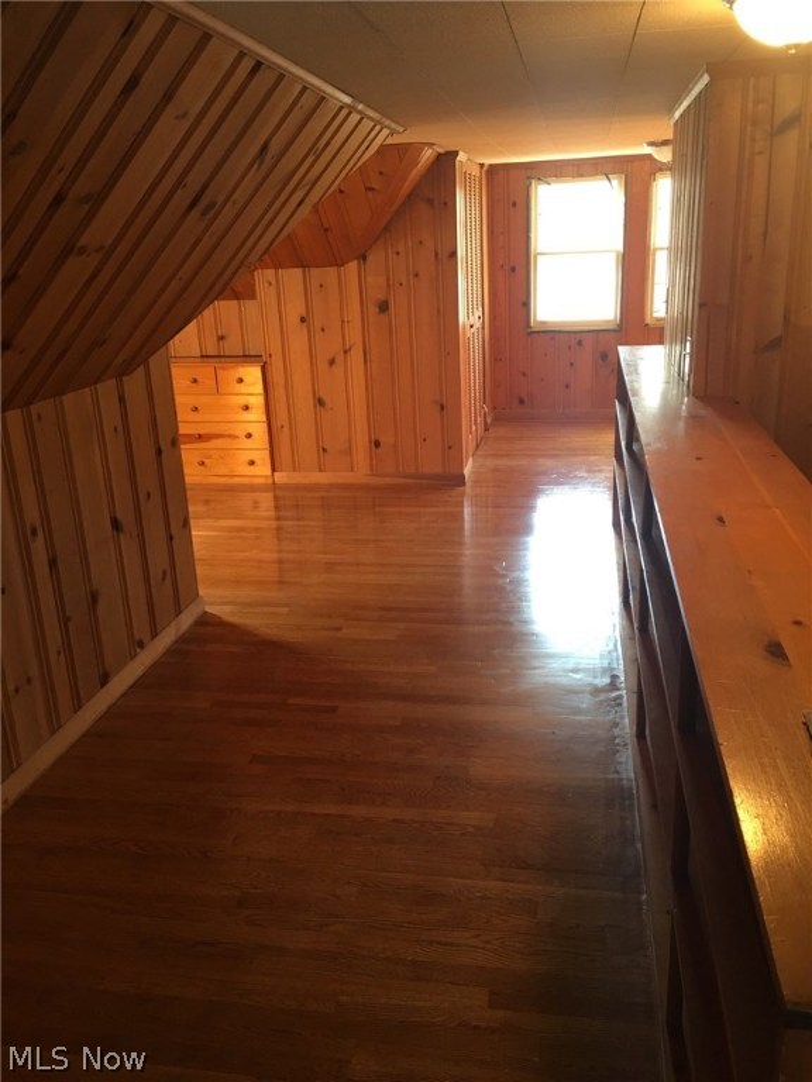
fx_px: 907
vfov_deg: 61.7
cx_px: 406
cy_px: 541
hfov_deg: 48.2
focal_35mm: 29
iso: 40
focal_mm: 4.15
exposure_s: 1/15
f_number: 2.2
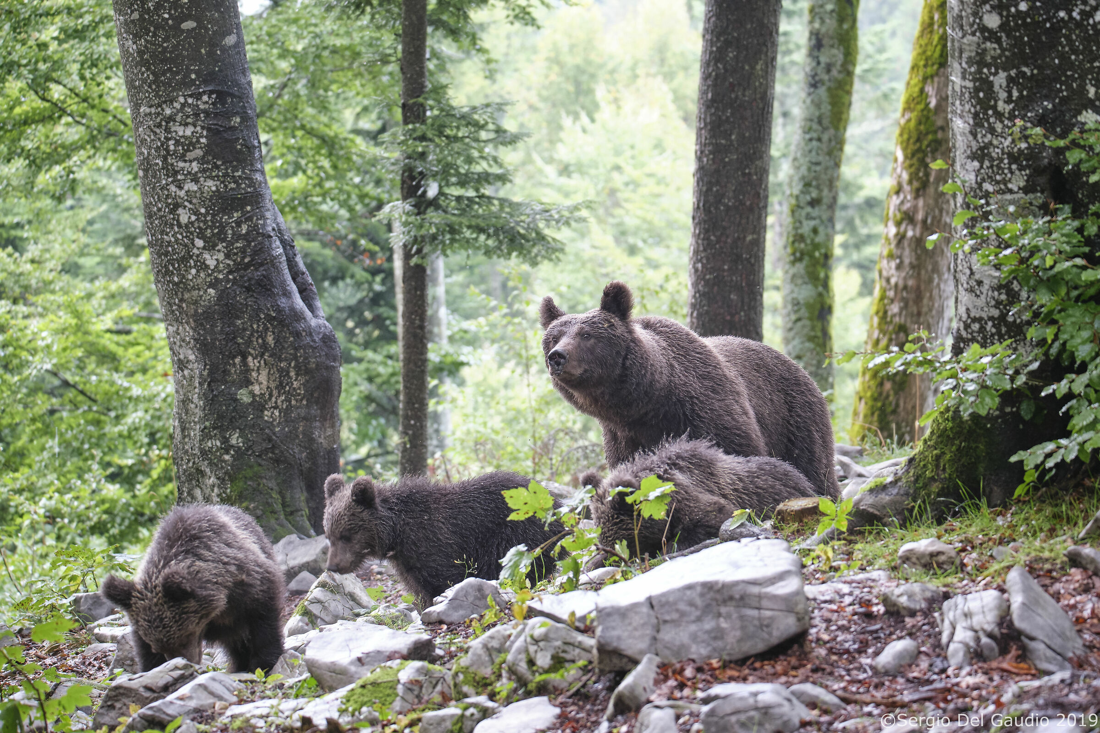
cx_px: 550
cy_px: 366
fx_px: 4583
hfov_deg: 13.7
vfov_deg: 9.1
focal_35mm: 150
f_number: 4.5
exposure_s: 1/105
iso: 1600
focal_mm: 100
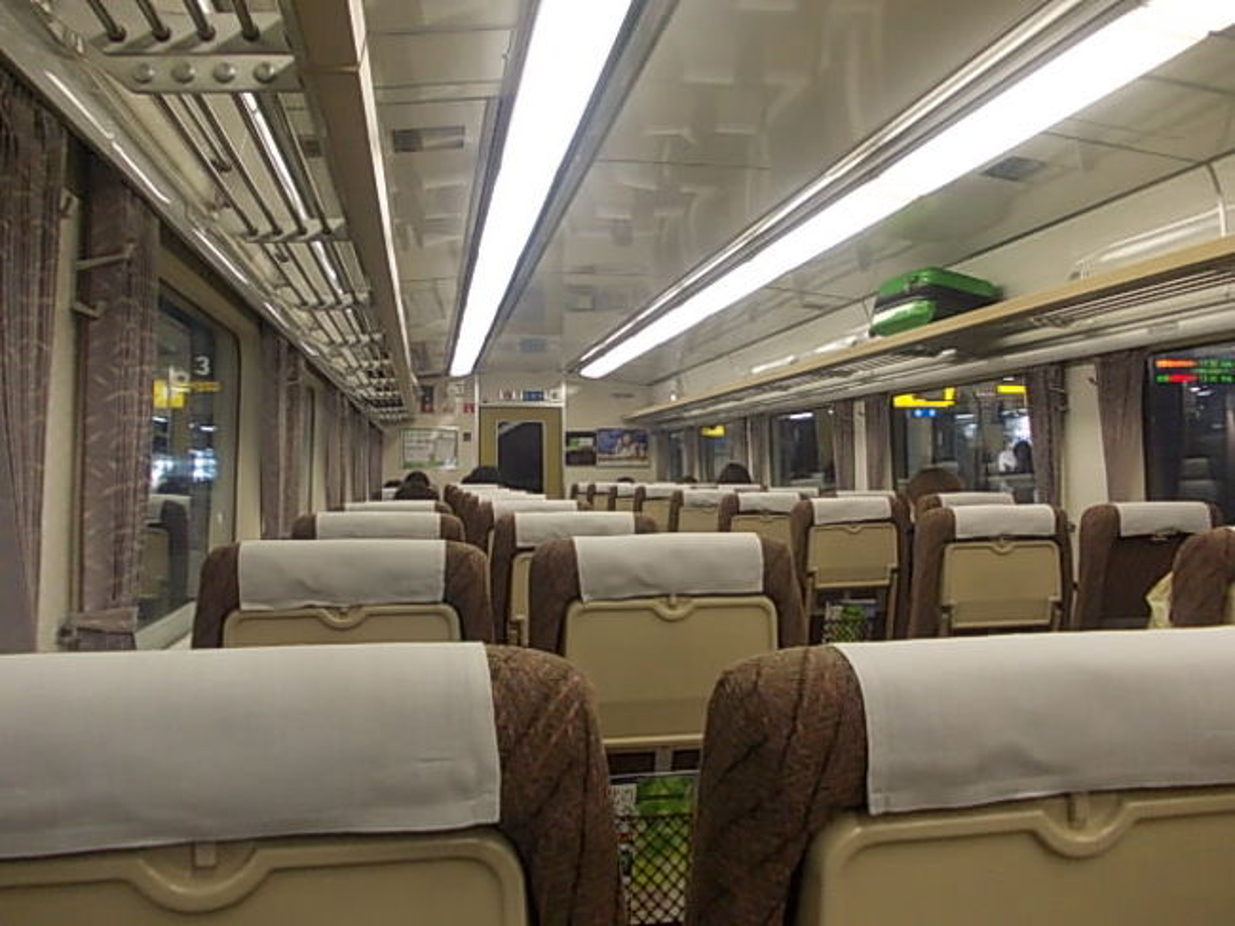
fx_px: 999
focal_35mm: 28
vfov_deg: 49.7
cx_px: 618
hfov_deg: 63.5
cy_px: 463
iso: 200
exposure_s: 1/30
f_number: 2.7
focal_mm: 4
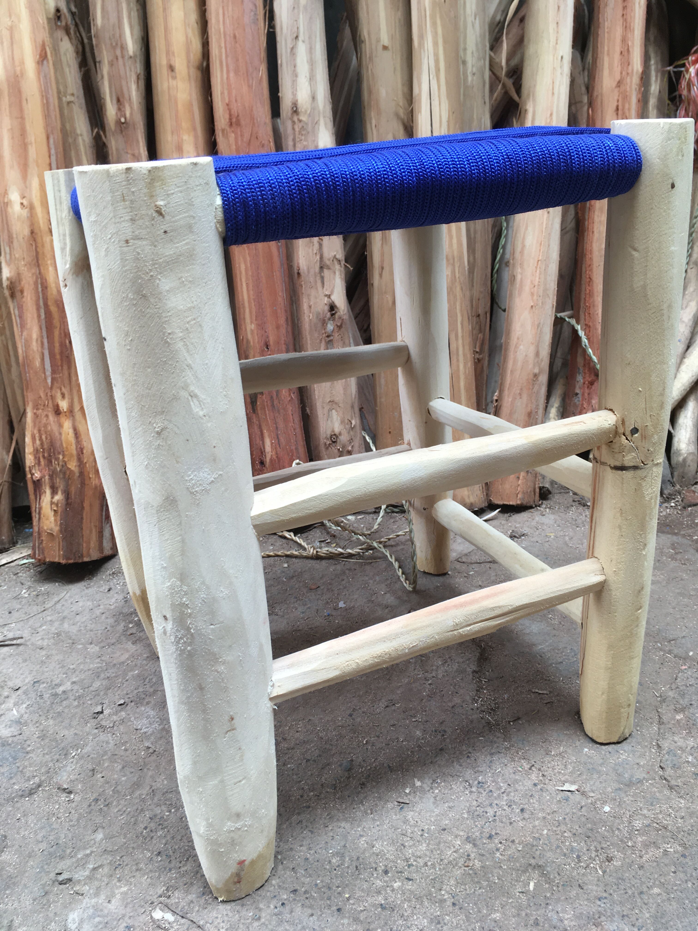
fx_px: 780
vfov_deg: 61.7
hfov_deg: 48.2
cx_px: 349
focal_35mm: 29
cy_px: 466
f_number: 2.2
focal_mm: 4.15
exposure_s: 1/50
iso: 32
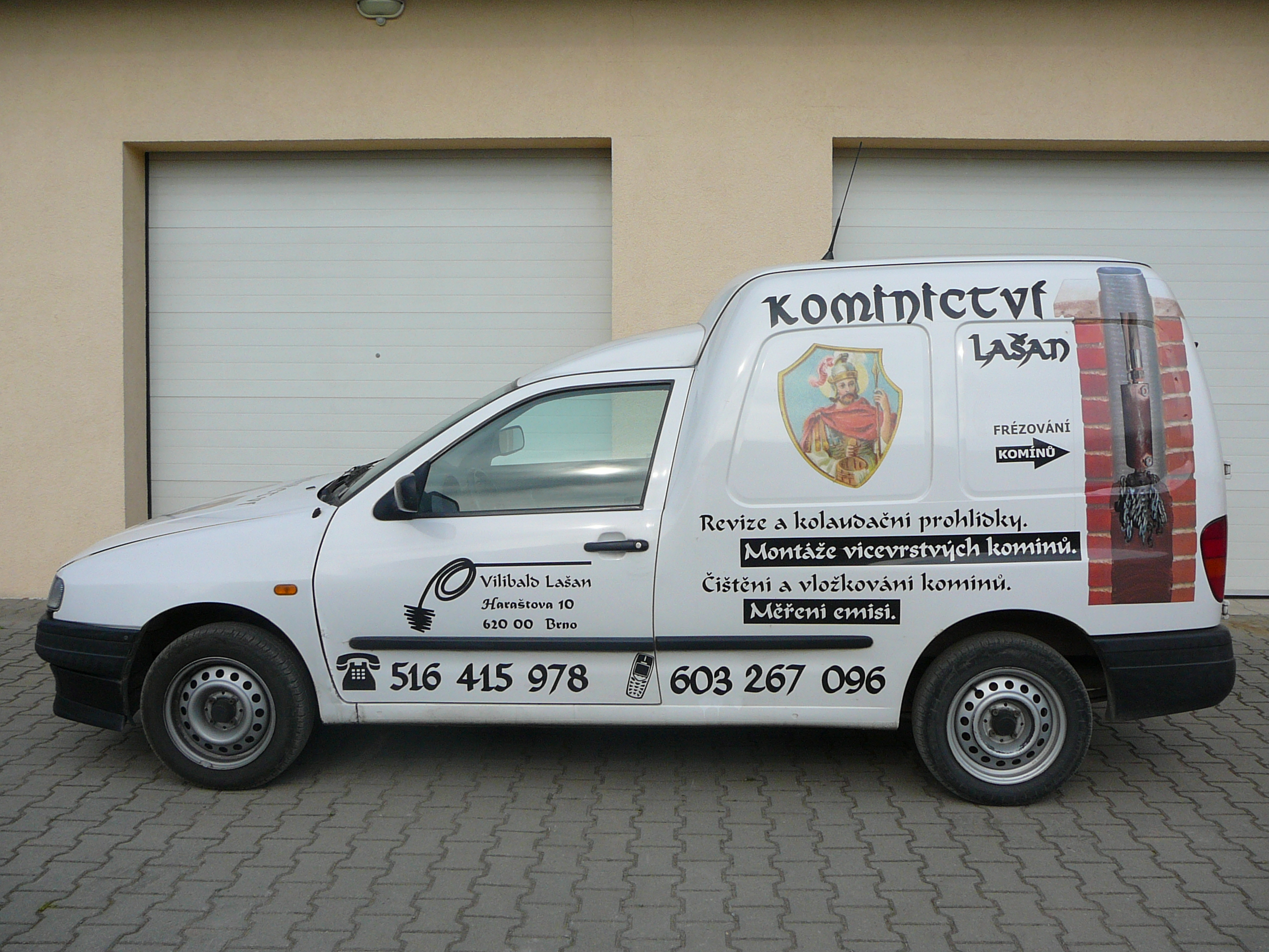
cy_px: 476
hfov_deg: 52.6
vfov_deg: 40.7
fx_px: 1283
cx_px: 634
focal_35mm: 35
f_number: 5
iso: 80
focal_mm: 5.2
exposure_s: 1/400
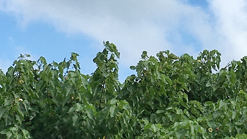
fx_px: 983
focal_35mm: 150
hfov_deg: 14.2
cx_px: 213
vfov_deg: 8.1
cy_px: 60
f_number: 2.2
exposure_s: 1/2024
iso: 25
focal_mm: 4.15
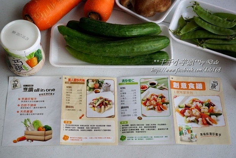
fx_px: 403
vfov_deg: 22.1
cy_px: 79
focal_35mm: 62
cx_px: 118
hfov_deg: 32.6
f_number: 5.6
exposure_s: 1/160
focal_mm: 41
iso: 1250
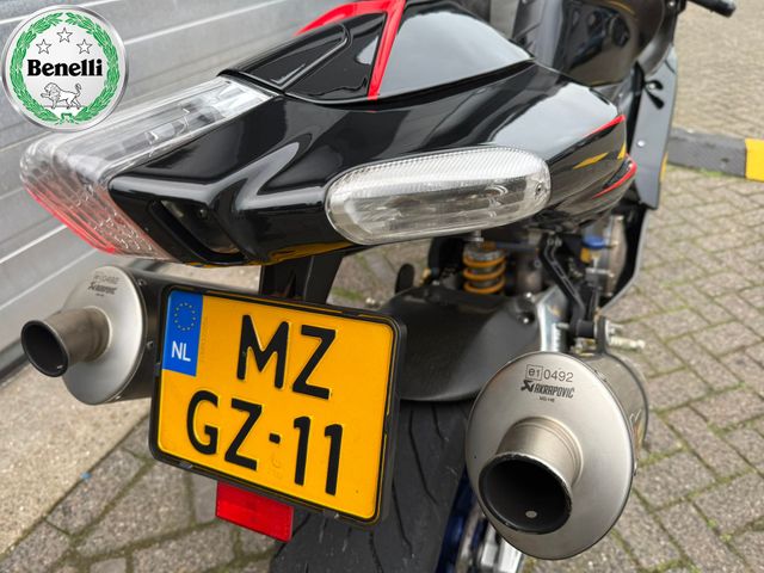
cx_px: 382
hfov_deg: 71.6
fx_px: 530
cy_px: 286
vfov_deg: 56.8
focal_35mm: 24
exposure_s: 1/121
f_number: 1.78
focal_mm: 6.76
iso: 80
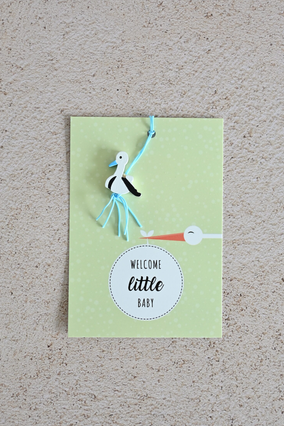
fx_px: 598
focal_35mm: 51
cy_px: 221
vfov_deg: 39.2
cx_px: 145
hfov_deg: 26.7
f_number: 4.8
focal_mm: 29
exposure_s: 1/50
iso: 800
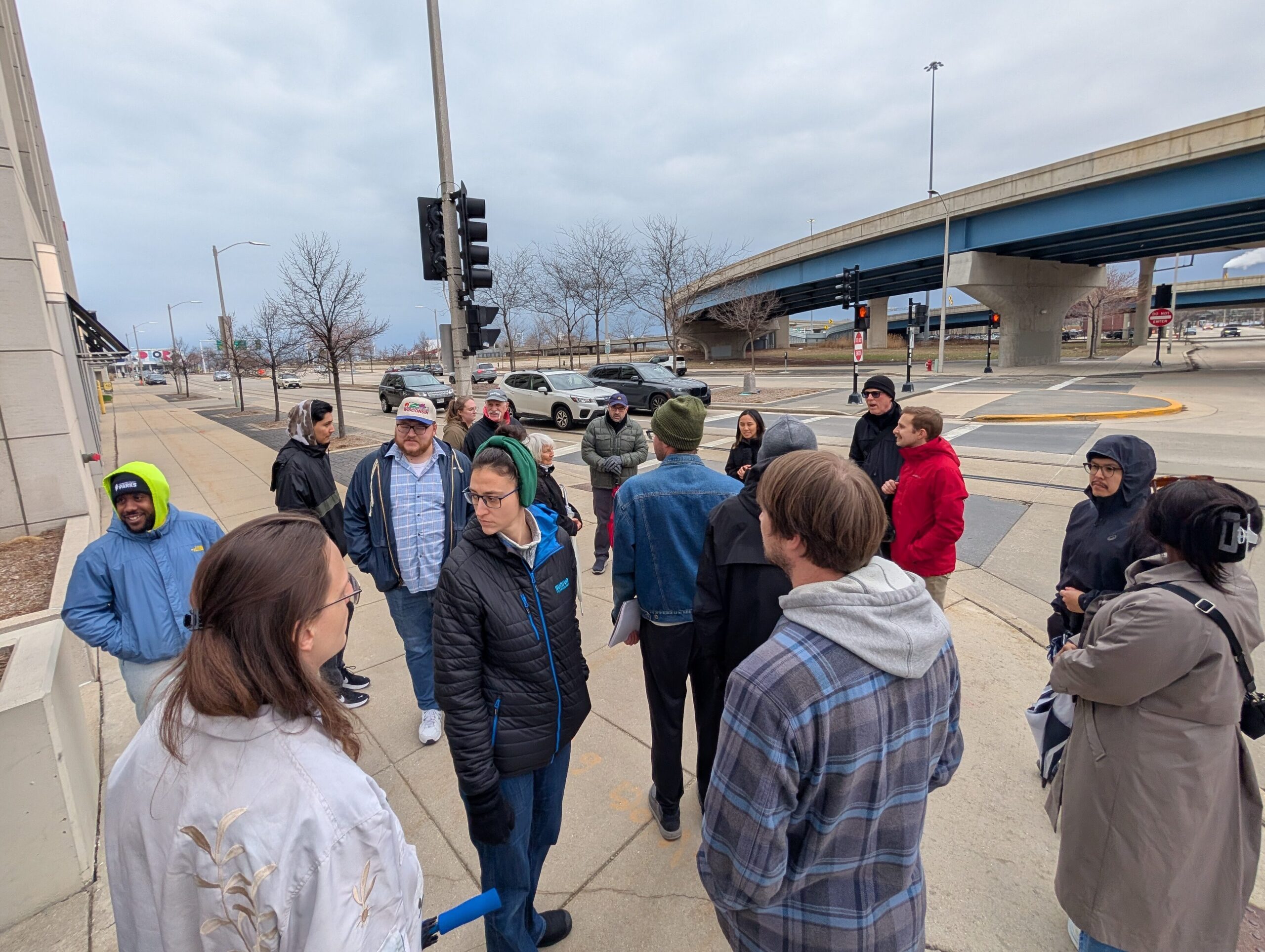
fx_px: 439
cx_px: 632
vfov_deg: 94.6
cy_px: 476
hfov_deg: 110.5
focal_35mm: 12
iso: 55
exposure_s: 1/1147
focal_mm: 2.02
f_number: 1.7
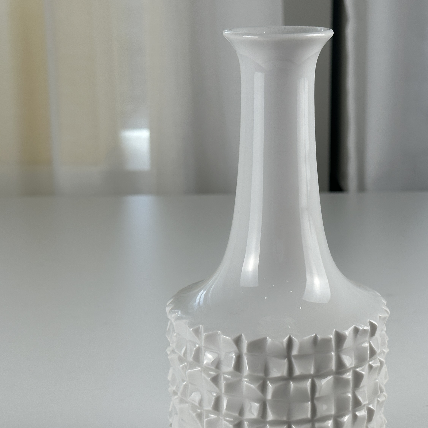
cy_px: 264
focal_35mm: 76
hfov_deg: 22.7
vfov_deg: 22.7
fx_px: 1063
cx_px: 277
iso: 64
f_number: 1.78
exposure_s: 1/361
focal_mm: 6.86
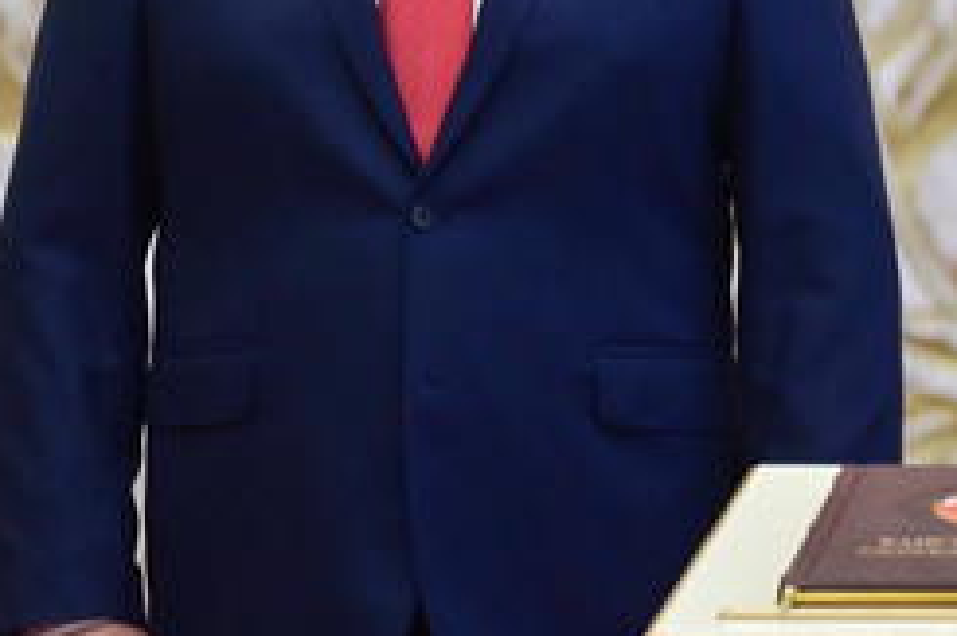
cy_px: -99
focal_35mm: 743
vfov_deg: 1.8
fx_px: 19737
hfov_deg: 2.8
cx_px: 422
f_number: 7.1
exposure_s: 1/400
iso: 1600
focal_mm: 260
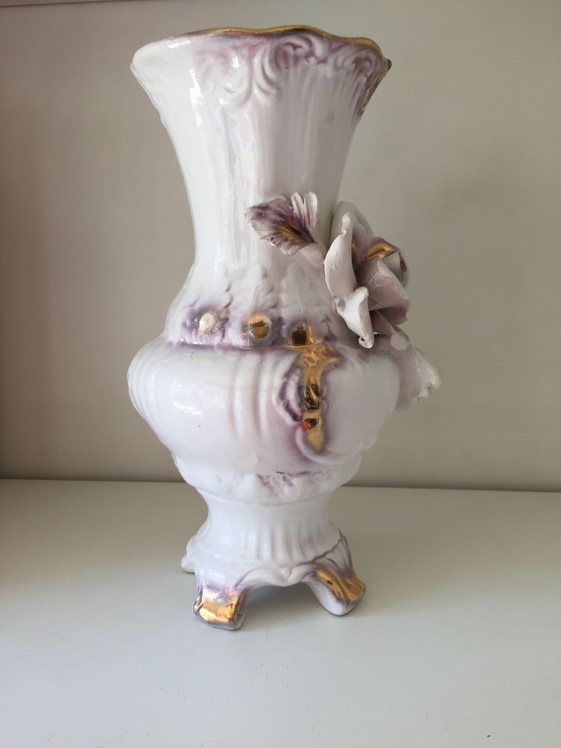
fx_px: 627
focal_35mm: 29
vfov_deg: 61.7
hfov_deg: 48.2
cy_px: 374
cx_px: 280
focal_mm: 4.15
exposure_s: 1/50
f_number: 2.2
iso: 40
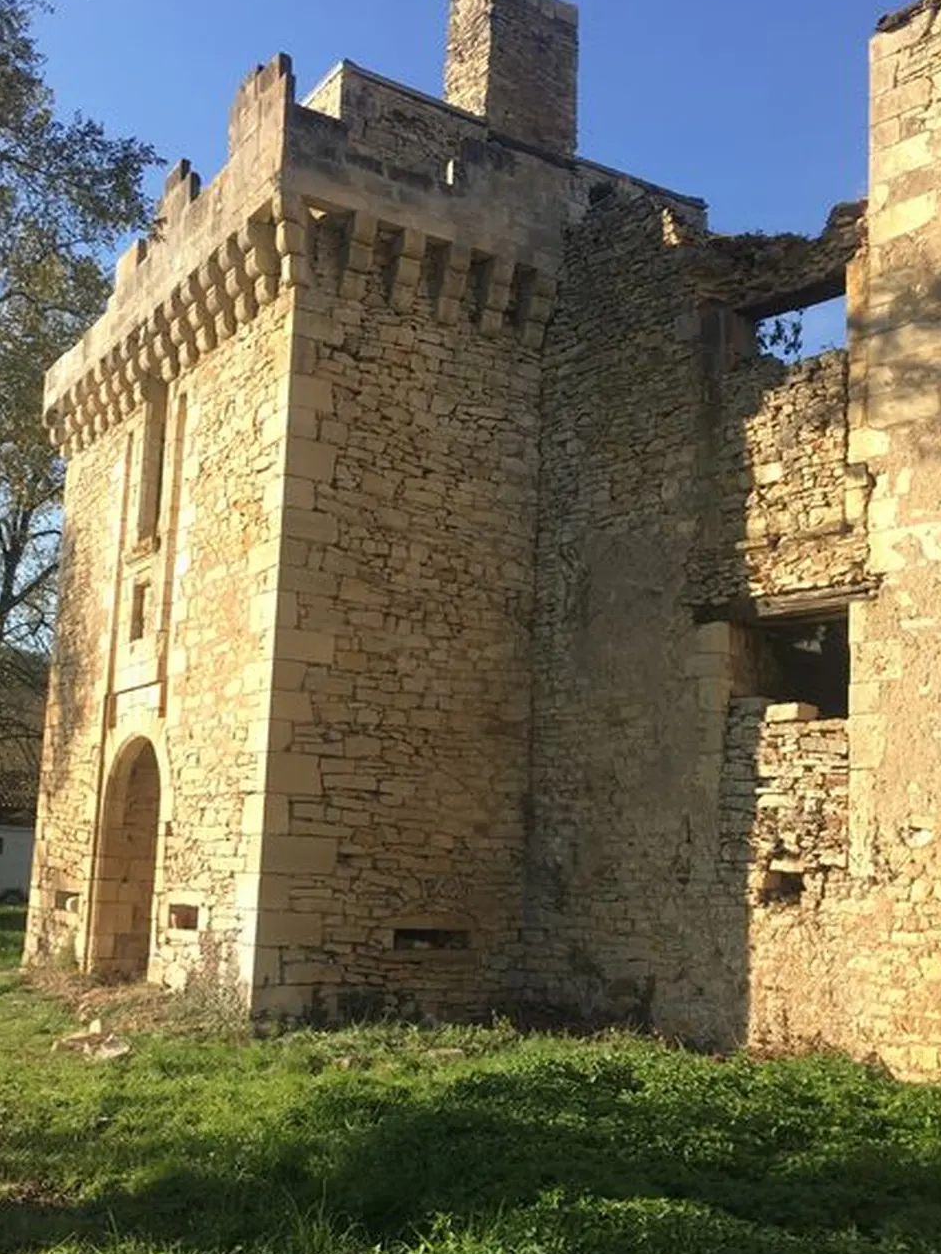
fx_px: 1341
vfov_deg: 50.1
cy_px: 643
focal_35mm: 37
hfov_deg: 38.7
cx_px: 455
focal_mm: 4.15
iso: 25
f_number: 2.2
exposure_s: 1/534
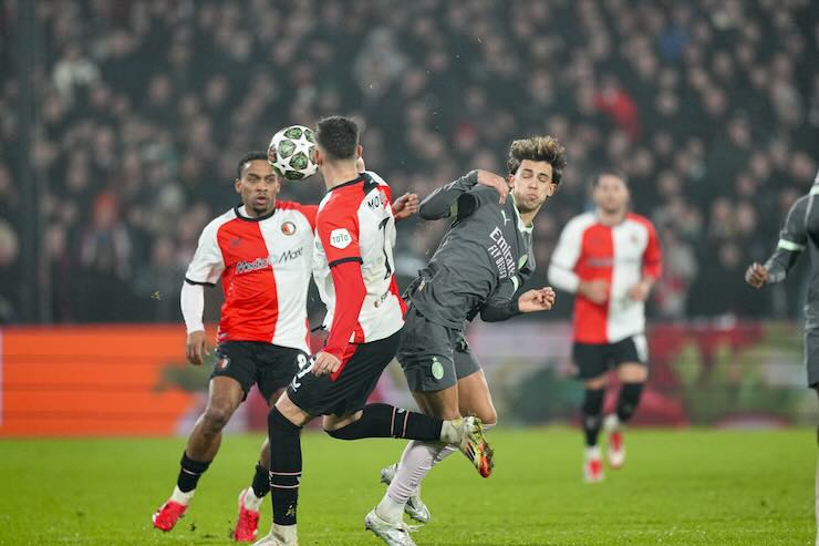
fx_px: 13646
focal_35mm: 600
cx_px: 410
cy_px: 273
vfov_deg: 2.3
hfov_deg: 3.4
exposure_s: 1/1600
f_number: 2.8
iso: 1250
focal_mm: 400
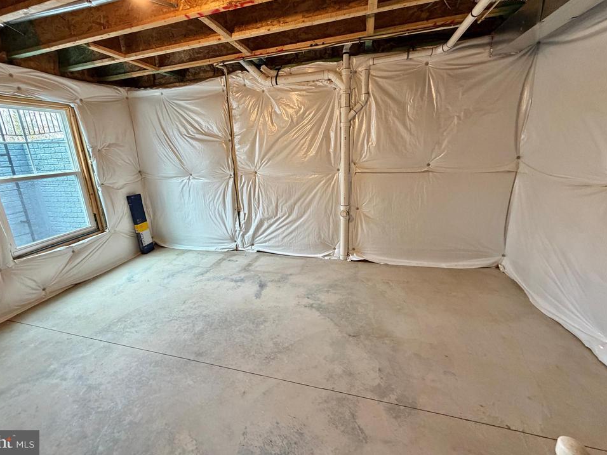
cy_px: 213
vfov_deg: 81.6
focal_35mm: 15
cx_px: 285
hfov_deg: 98.1
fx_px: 263
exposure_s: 1/60
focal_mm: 2.22
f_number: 2.2
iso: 320
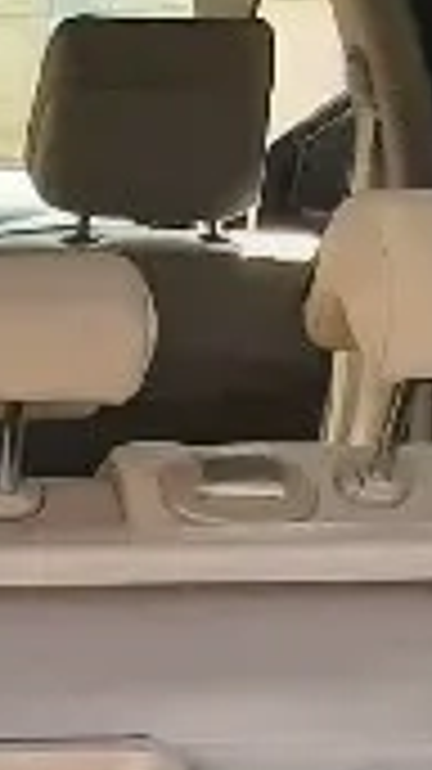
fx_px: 1693
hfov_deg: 13.5
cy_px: 761
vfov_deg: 24.5
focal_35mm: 83
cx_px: -256
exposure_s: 1/100
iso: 64
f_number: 2.2
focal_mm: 1.42
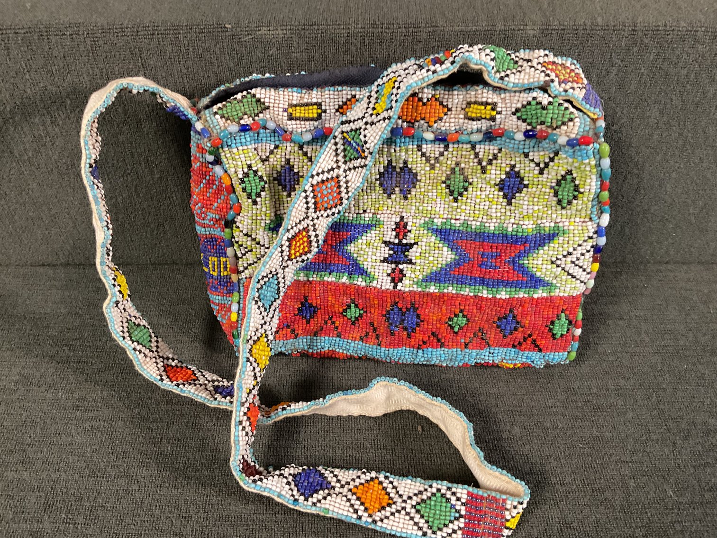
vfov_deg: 48.2
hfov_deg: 61.7
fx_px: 601
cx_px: 358
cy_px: 269
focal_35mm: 29
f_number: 1.8
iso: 200
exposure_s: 1/40
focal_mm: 3
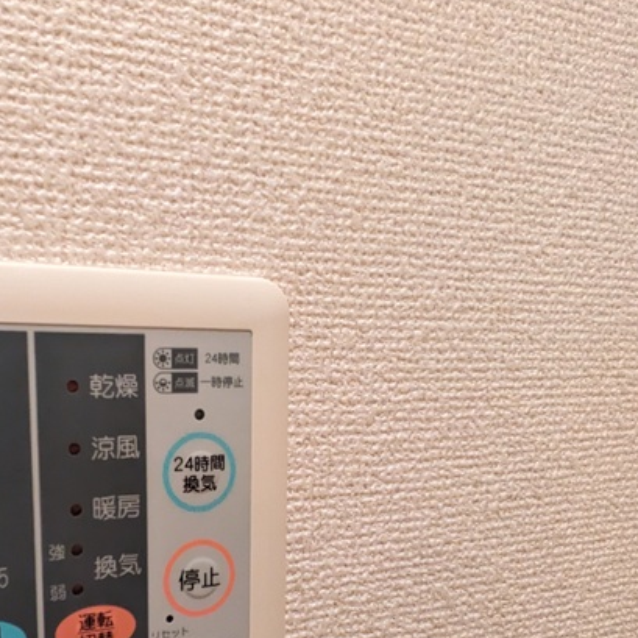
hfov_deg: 52.4
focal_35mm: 29
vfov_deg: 53.5
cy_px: 465
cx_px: 136
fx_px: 605
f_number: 2.2
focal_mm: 1.83
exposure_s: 1/120
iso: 542
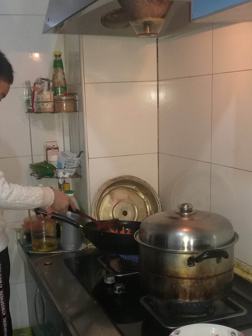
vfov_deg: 38.4
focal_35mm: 49
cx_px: 111
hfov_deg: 29.6
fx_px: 476
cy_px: 226
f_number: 2
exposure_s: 1/33.3
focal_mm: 4.04
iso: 200
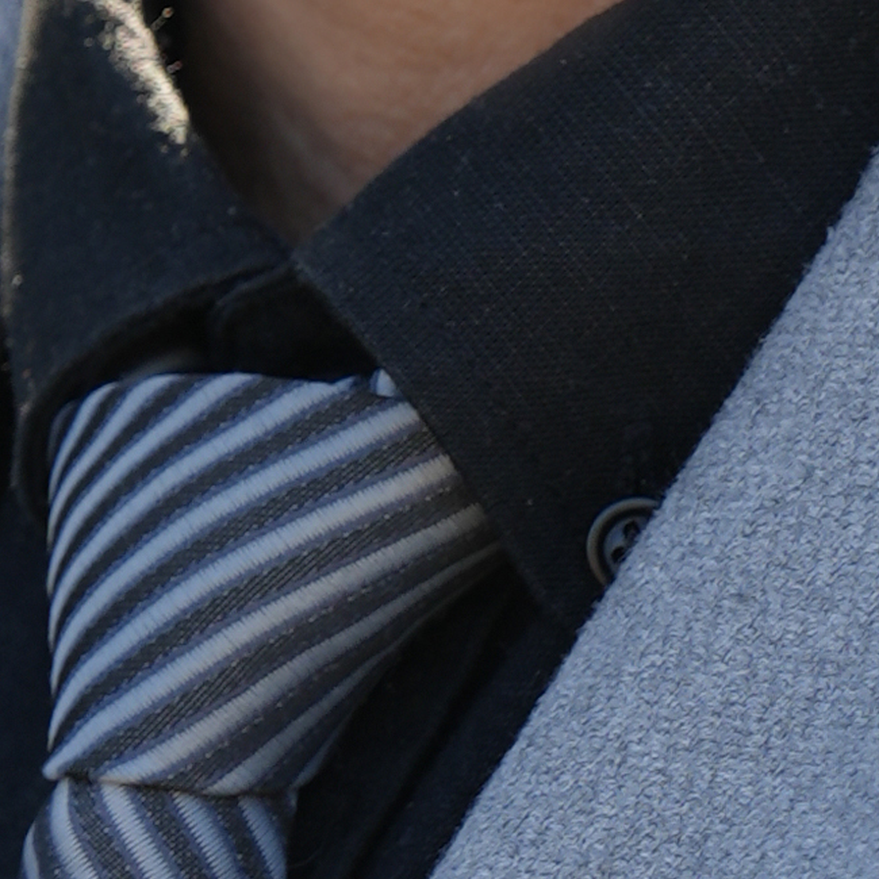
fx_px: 18415
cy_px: -195
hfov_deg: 2.7
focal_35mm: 641
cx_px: 560
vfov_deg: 2.7
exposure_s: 1/160
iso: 100
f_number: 4
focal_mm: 70
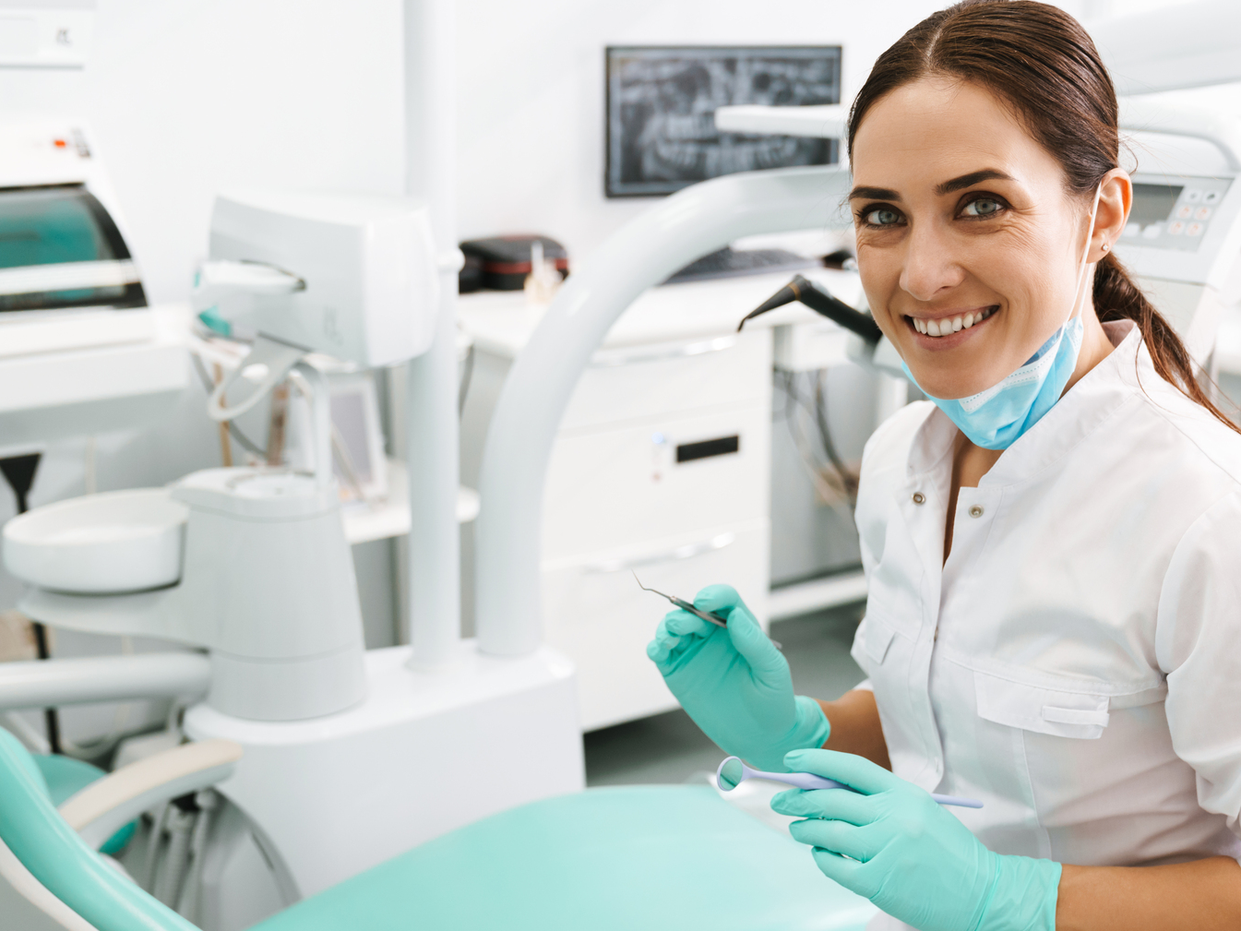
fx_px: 1936
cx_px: 649
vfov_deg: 27.0
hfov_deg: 35.5
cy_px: 550
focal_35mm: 54
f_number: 3.5
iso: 640
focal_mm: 38
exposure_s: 1/160
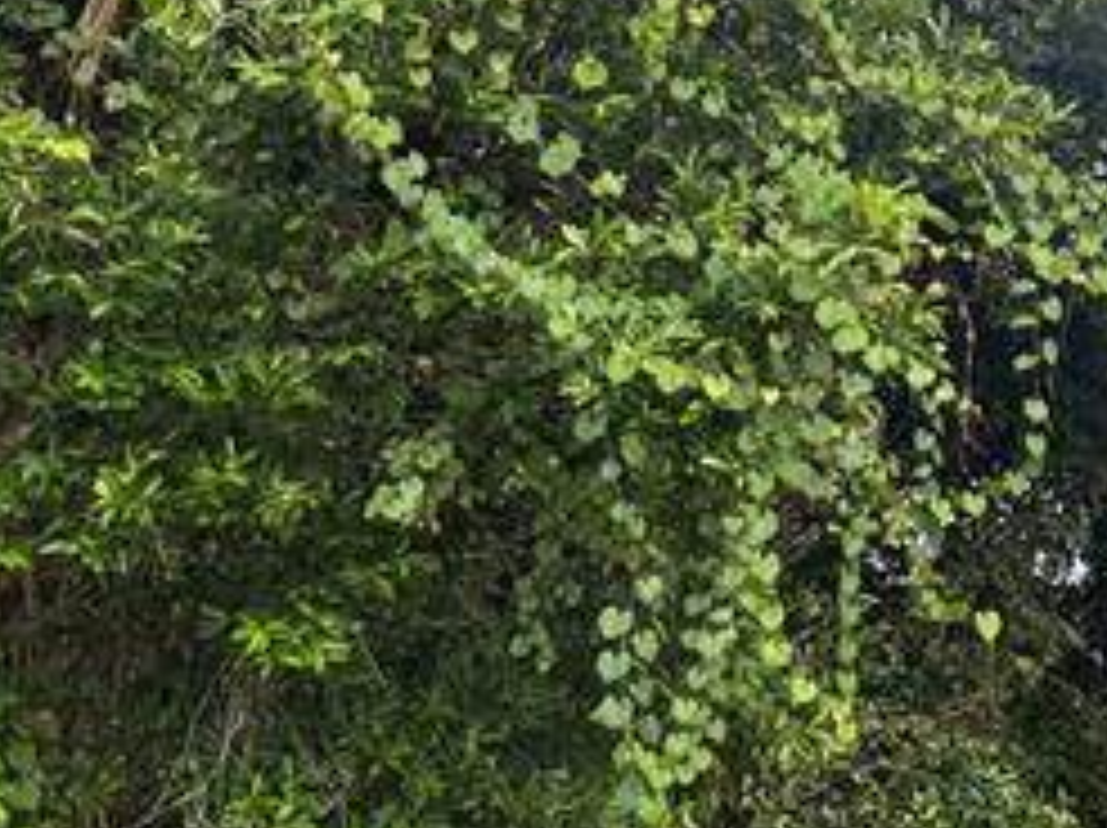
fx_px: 3195
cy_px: -68
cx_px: 1256
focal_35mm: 100
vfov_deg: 14.4
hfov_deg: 18.8
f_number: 1.78
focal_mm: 6.76
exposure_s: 1/864
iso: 80
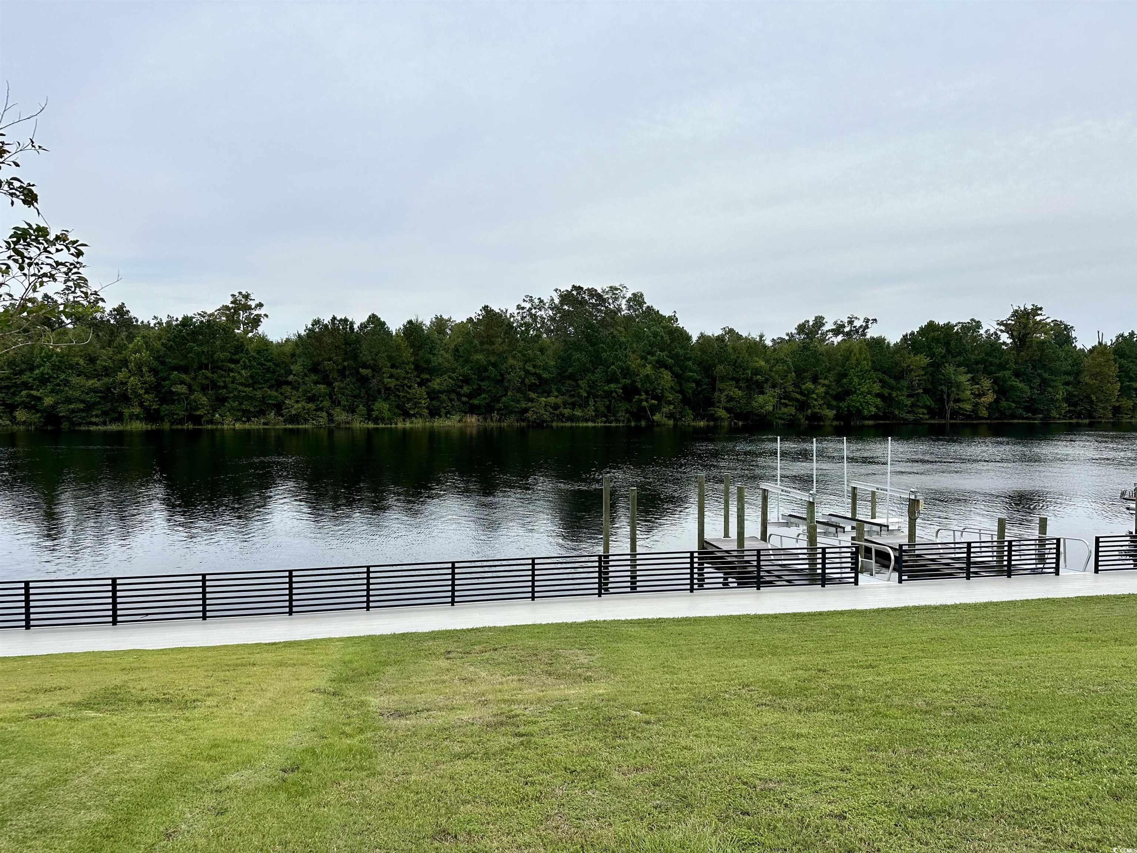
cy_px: 426
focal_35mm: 24
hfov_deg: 71.6
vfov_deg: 56.8
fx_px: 788
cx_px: 568
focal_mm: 6.86
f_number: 1.78
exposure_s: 1/2525
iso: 80
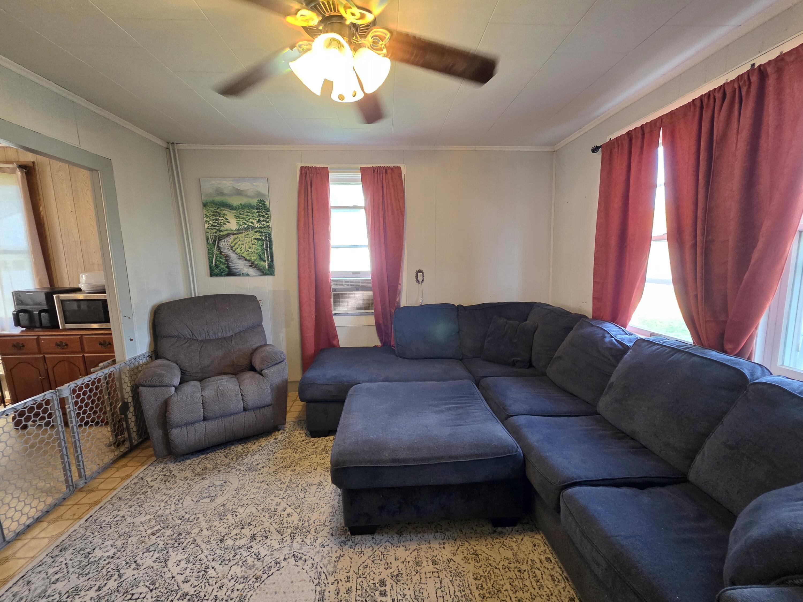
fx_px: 302
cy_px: 301
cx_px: 402
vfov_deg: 89.9
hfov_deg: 106.2
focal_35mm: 13
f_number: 1.9
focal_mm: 2.2
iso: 320
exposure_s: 1/60.2
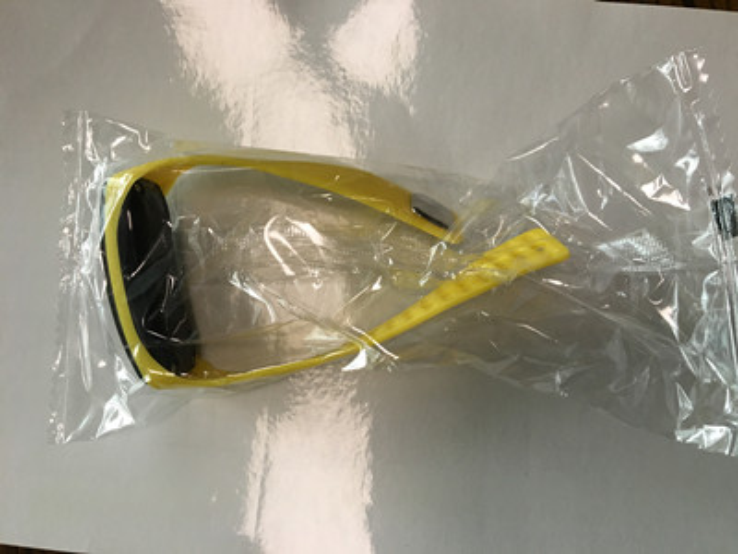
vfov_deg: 48.2
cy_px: 277
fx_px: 618
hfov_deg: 61.7
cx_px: 369
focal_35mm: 29
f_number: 2.2
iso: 50
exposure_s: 1/33
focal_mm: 4.15
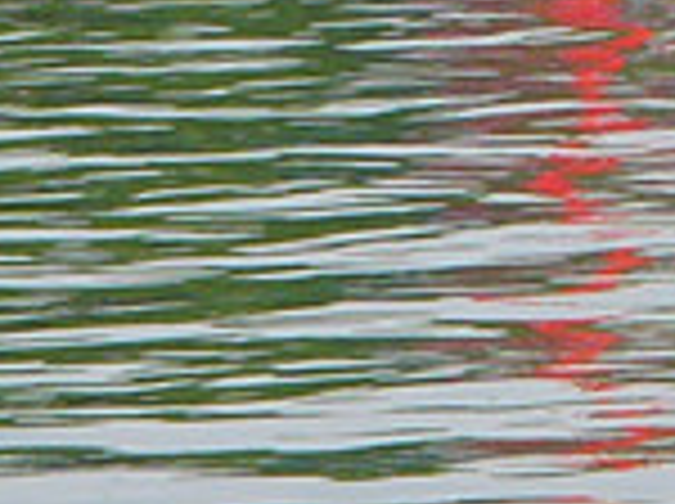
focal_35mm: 722
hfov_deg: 2.7
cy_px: -587
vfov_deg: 2.0
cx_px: 608
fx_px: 14056
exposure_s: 1/500
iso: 50
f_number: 4
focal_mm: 22.5
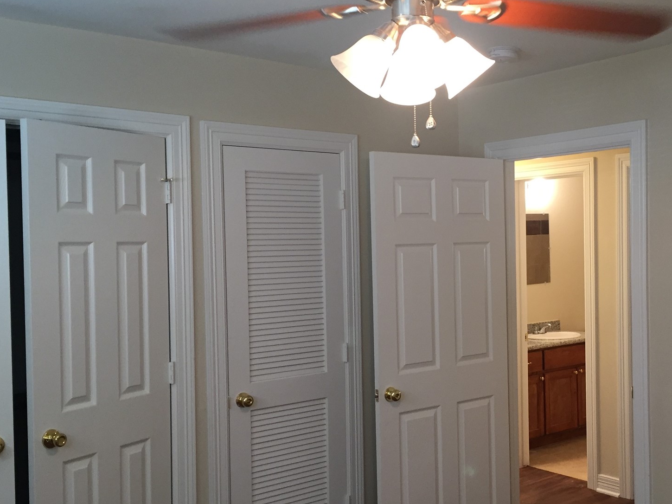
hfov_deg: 45.1
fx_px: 796
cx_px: 449
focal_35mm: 41
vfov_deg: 35.1
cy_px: 271
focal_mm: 4.15
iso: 100
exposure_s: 1/30
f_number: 2.2
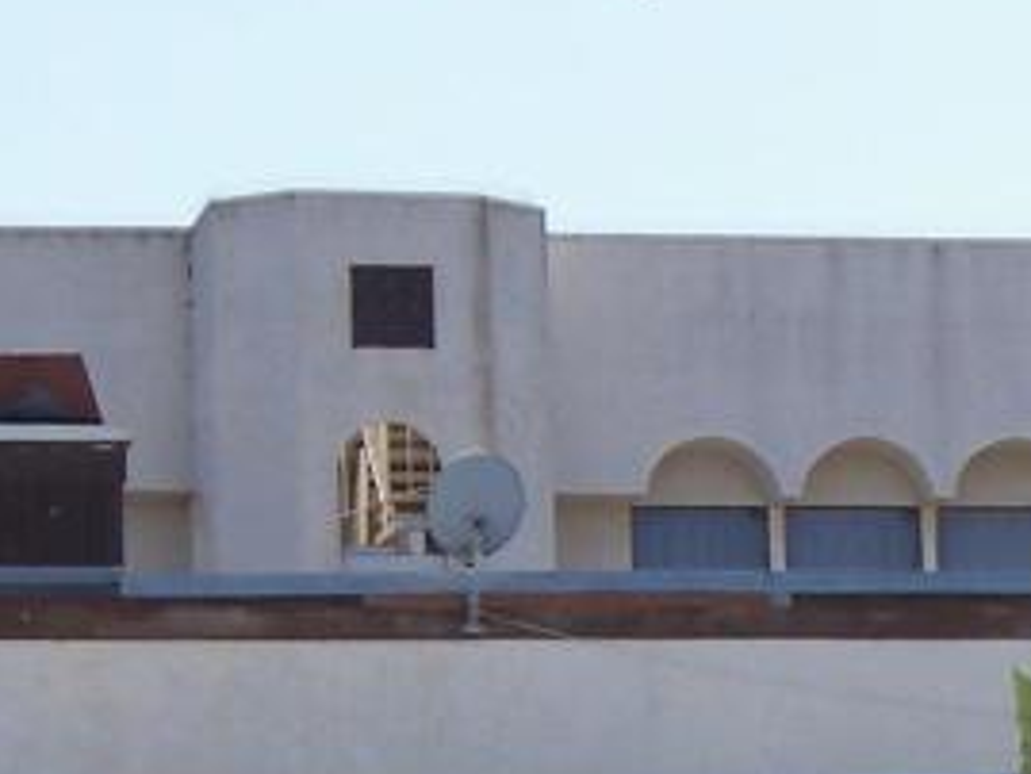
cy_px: 1299
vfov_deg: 4.8
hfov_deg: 6.5
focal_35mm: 304
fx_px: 9058
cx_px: 1154
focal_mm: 14.2
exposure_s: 1/500
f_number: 4.1
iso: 80
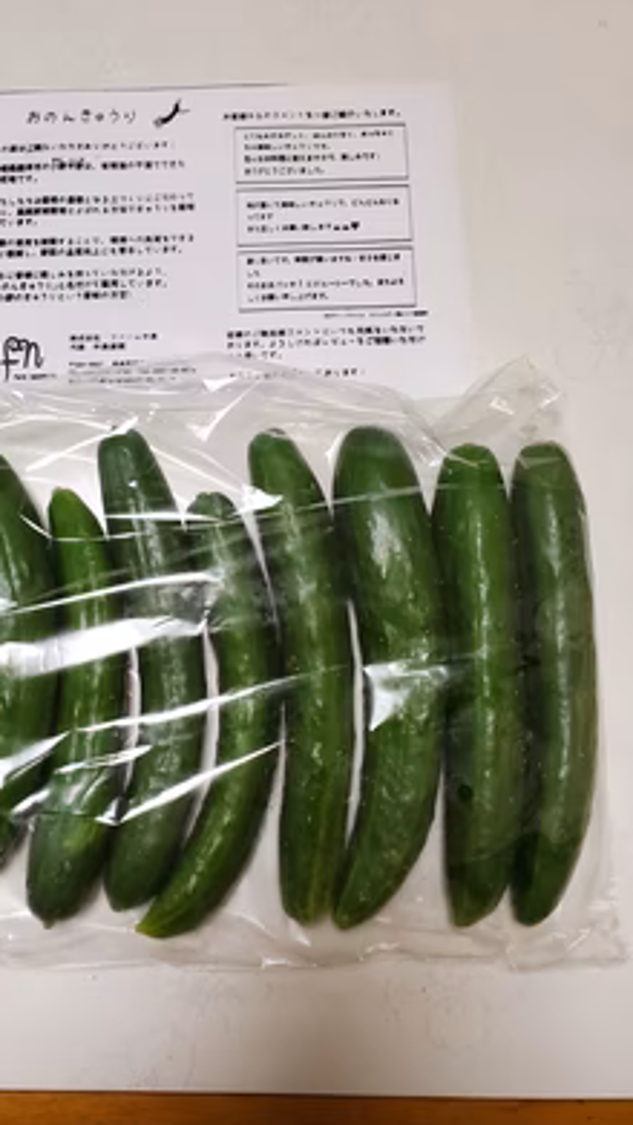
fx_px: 865
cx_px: 213
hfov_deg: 39.7
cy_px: 561
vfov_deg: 66.1
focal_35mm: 29
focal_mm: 4.3
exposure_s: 1/50
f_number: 2.4
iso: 250
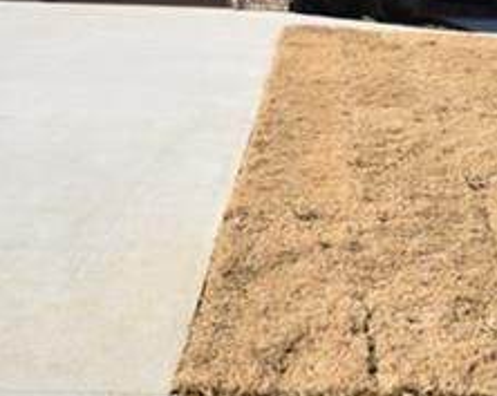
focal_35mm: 65
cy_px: -166
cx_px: 320
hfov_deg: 29.0
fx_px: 955
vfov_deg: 20.6
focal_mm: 10
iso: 100
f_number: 10
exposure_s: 1/200
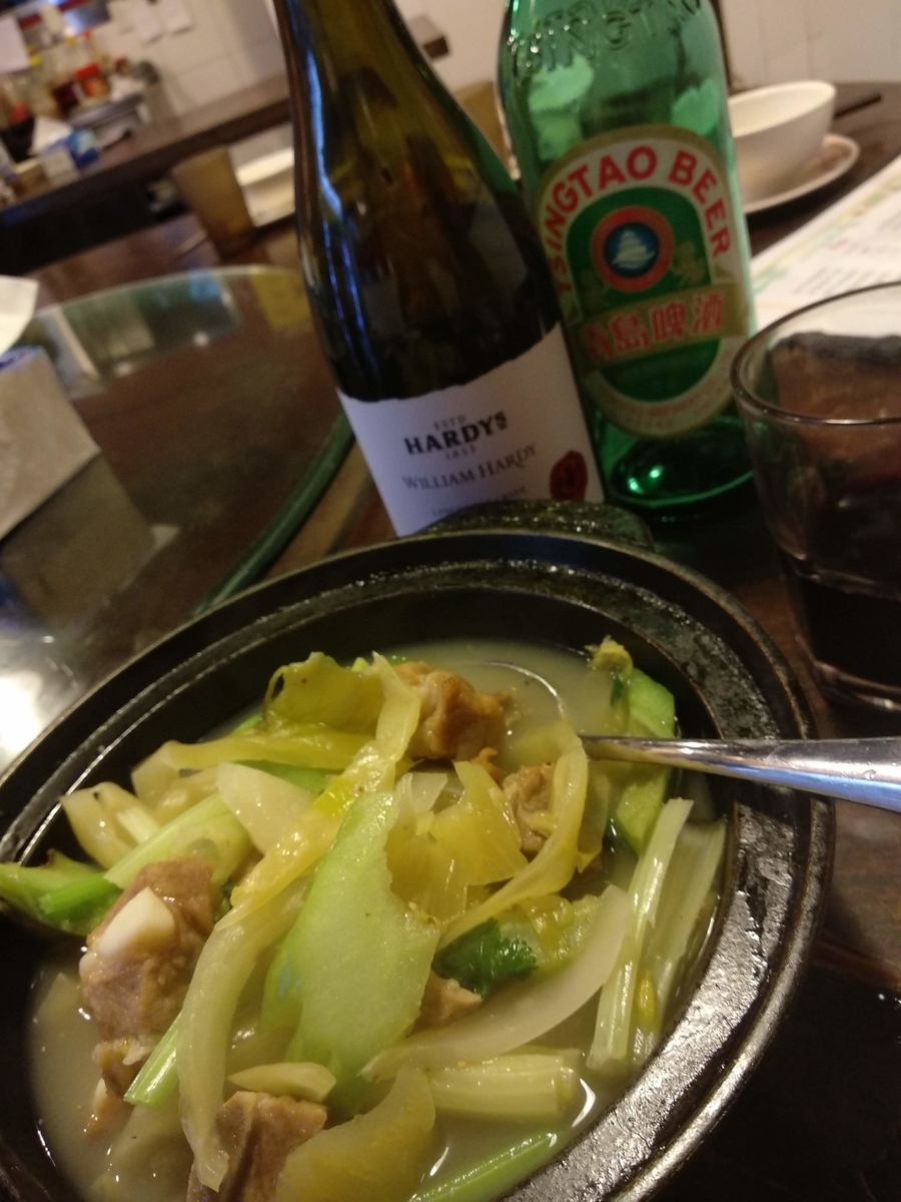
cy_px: 601
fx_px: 902
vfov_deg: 67.3
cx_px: 450
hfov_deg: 53.1
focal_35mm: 26
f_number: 2.2
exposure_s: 1/25
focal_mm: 3.81
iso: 640
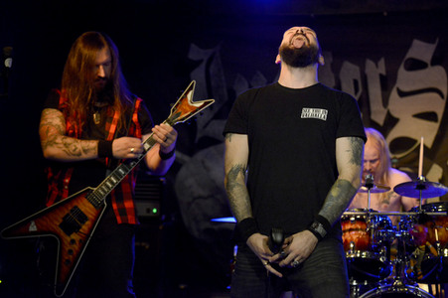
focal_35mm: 70
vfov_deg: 19.4
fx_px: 870
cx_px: 224
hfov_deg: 28.9
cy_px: 149
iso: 4000
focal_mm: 70
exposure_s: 1/200
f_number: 2.8
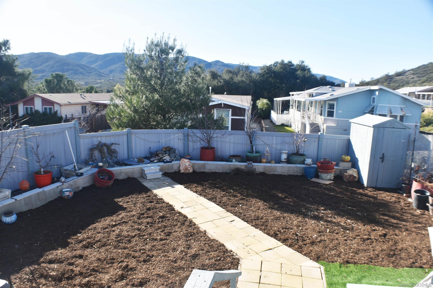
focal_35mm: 32
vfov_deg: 41.7
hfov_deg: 59.5
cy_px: 144
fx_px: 379
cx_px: 216
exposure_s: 1/250
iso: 100
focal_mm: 21
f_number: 8
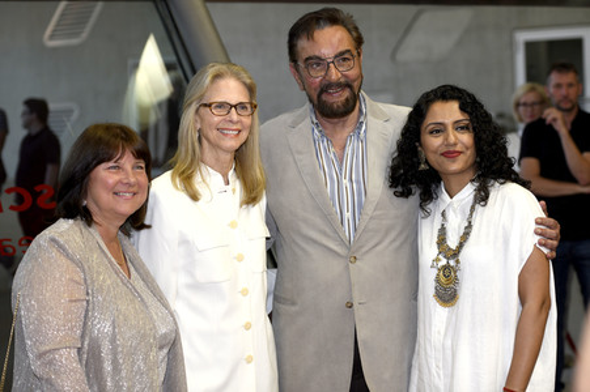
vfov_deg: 19.4
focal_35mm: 70
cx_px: 295
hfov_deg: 28.9
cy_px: 196
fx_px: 1146
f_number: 3.5
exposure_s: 1/320
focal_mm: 70
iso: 800
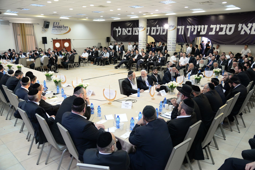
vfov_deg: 47.9
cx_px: 128
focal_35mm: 27
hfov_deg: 67.4
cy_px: 85
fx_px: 191
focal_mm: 27
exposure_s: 1/60
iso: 1250
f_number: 4
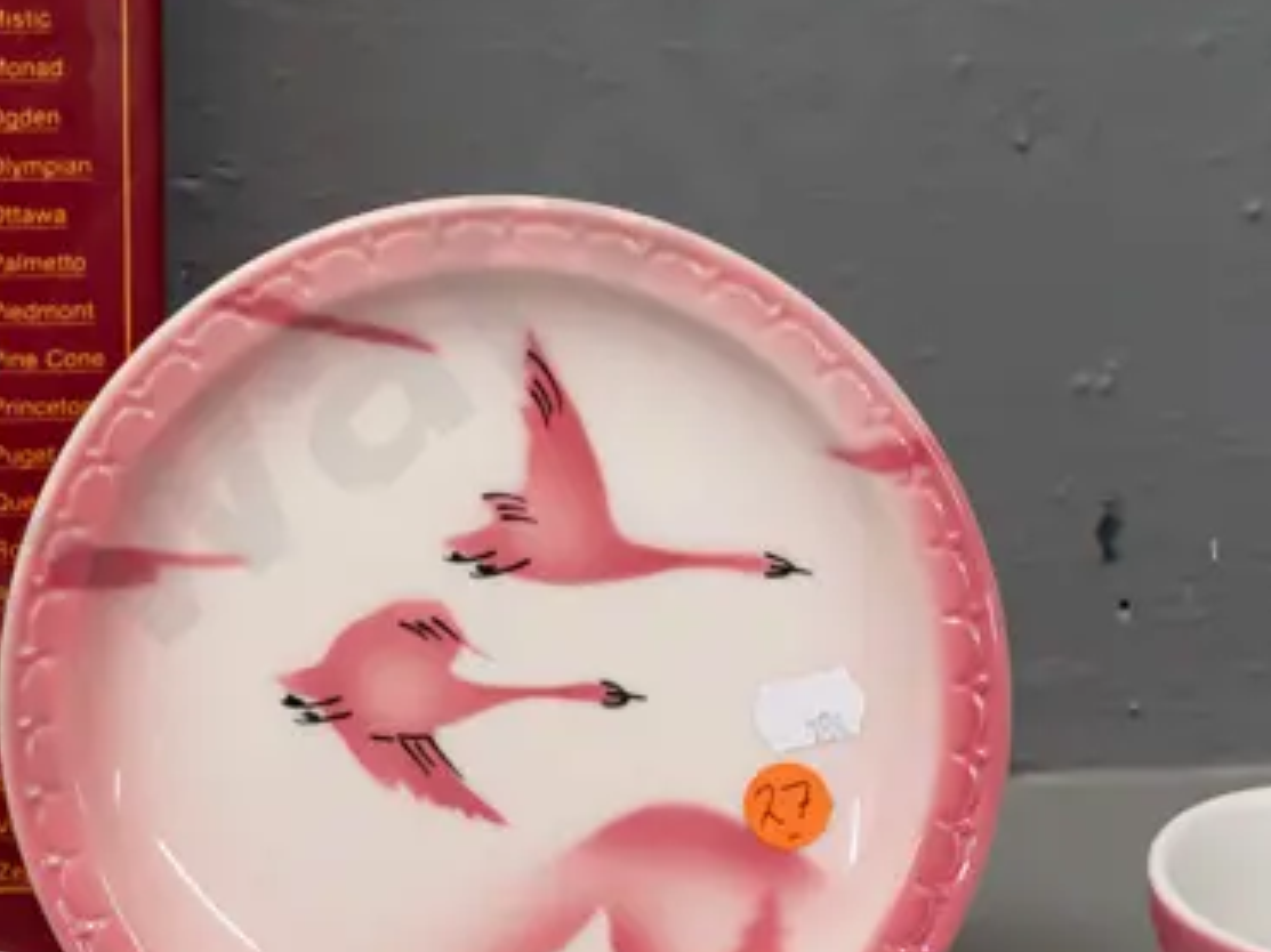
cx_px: 236
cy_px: 476
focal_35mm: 116
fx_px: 4258
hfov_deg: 16.8
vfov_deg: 12.8
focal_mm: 21
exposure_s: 1/200
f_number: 5.6
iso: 3200
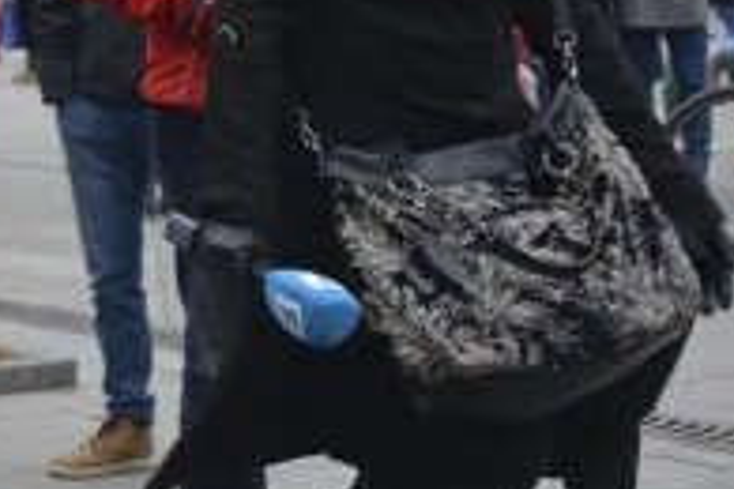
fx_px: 2222
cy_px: 205
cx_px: -666
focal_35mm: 109
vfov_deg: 12.6
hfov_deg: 15.5
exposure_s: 1/400
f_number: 4
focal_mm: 28
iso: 560
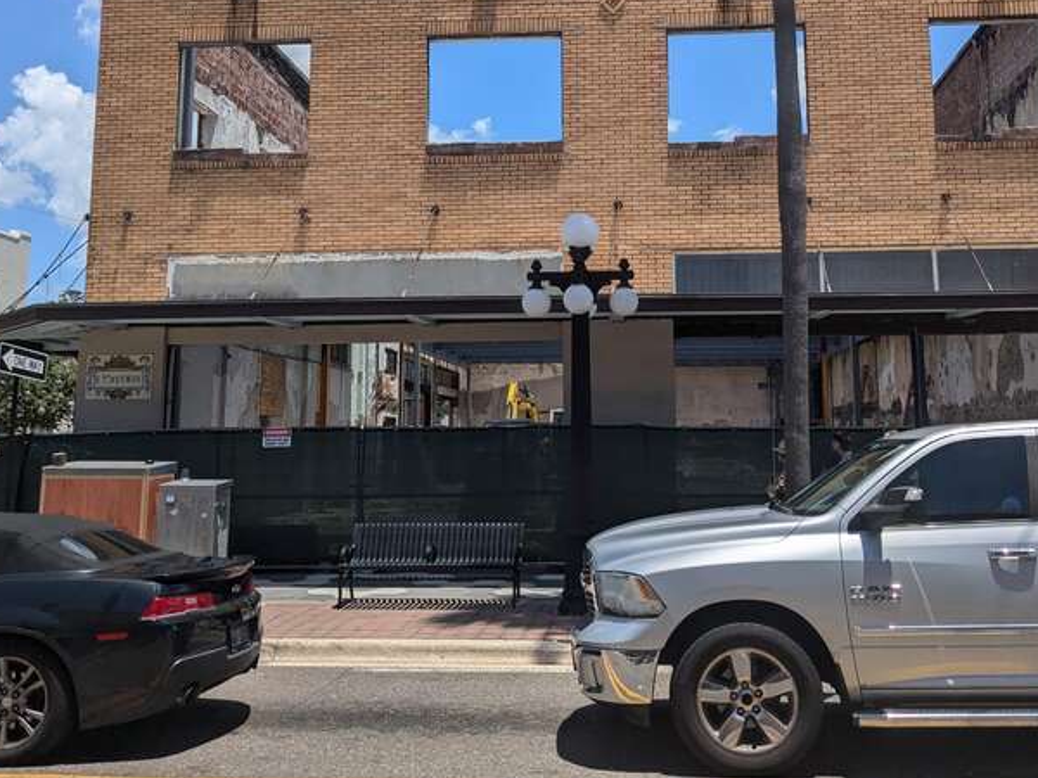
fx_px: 1080
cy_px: 273
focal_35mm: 36
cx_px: 557
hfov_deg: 51.3
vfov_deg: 39.3
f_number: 1.73
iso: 66
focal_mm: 4.38
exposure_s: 1/7812
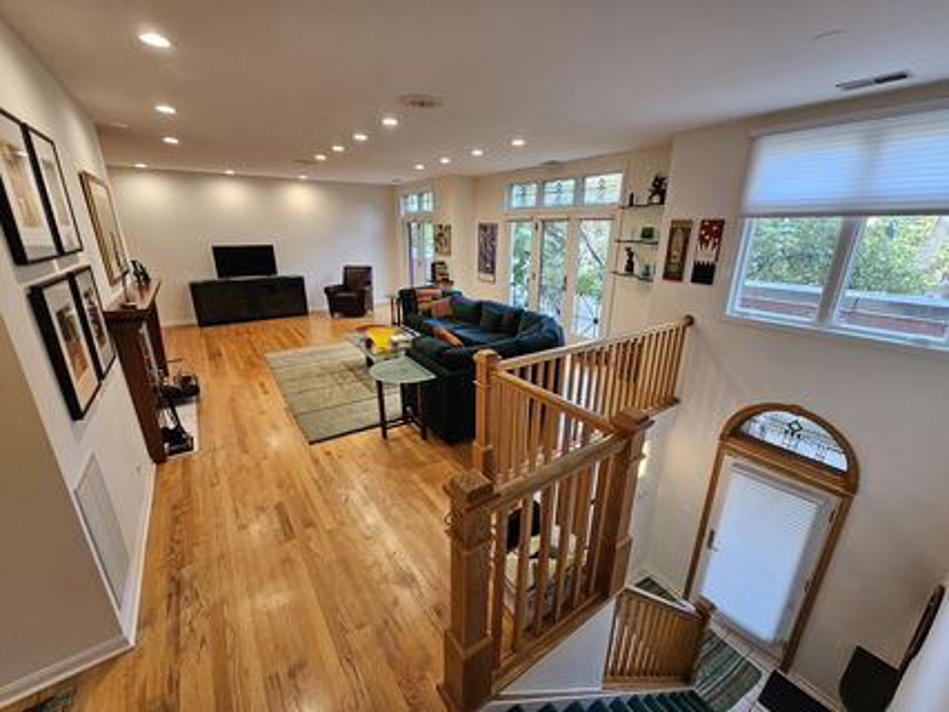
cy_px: 356
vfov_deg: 89.9
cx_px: 474
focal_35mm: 13
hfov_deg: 106.2
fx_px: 356
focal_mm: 2.2
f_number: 2.2
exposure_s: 1/60
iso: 160
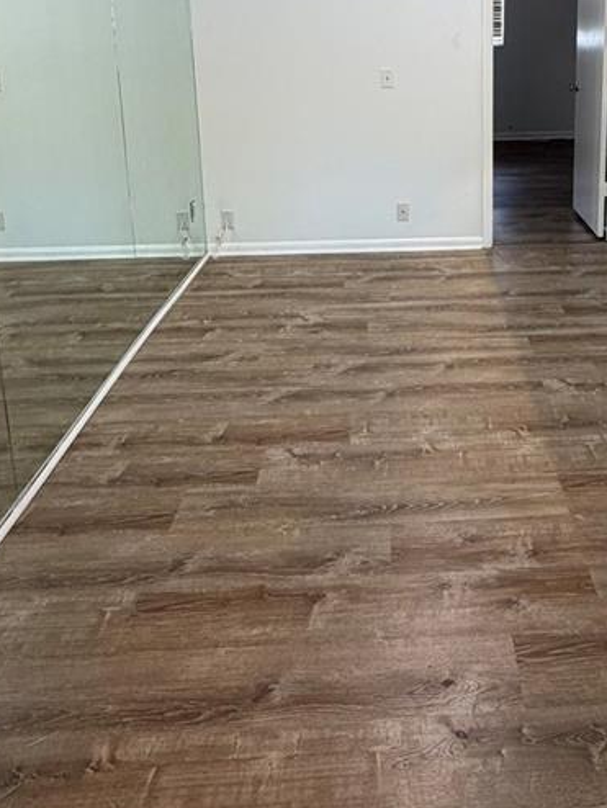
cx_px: 455
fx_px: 794
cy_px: 183
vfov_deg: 51.2
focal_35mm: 34
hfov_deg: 40.6
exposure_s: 1/60
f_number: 2.2
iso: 200
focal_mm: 2.22
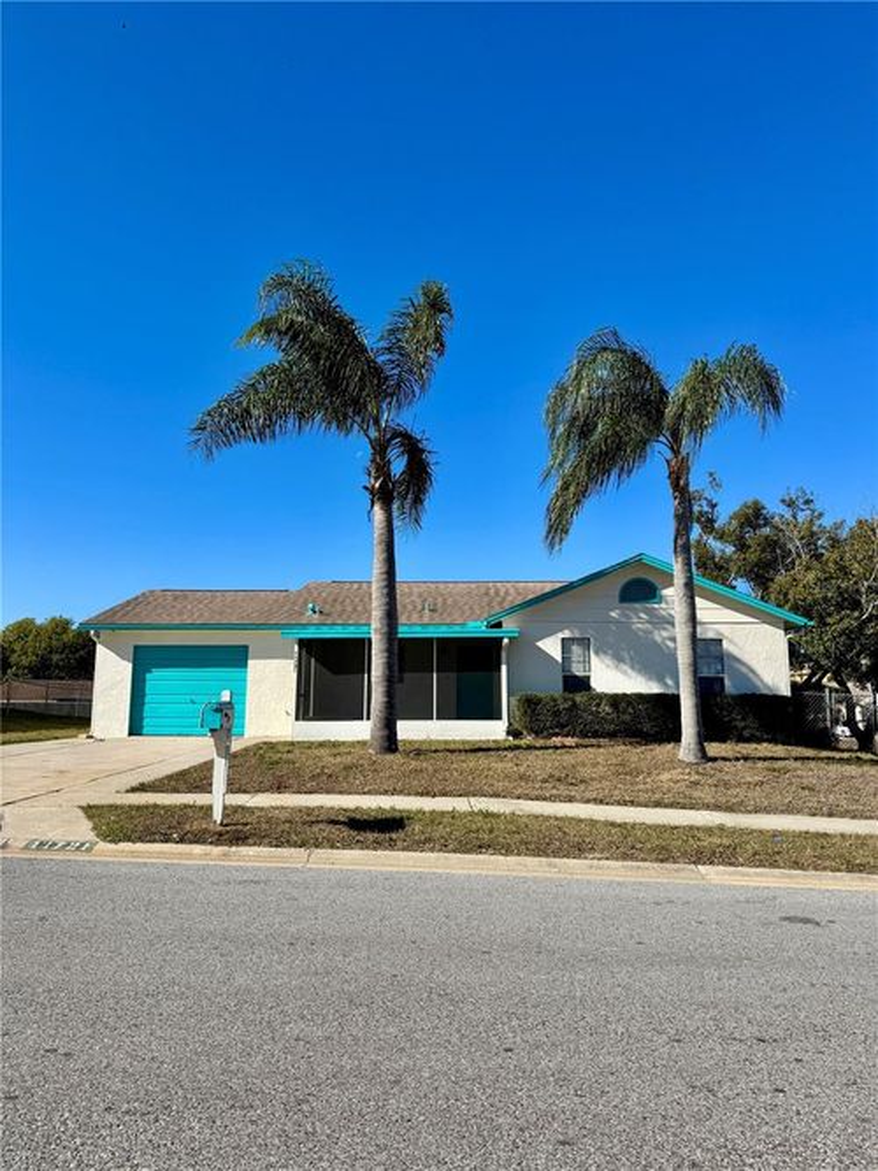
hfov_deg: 56.8
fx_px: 812
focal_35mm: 24
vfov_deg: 71.6
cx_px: 439
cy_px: 586
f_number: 1.78
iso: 80
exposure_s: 1/5348
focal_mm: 6.76
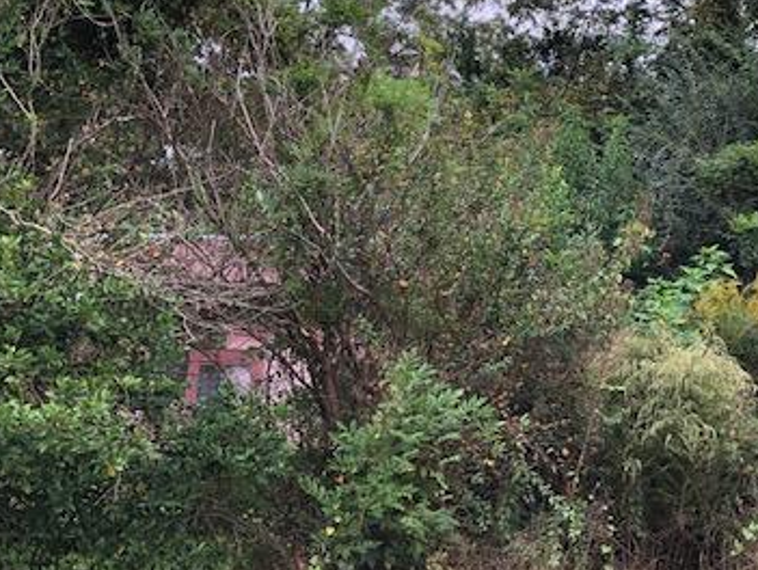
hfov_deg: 36.3
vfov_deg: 28.1
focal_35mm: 51
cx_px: 598
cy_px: 130
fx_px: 1118
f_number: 1.8
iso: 25
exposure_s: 1/120
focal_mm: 3.99
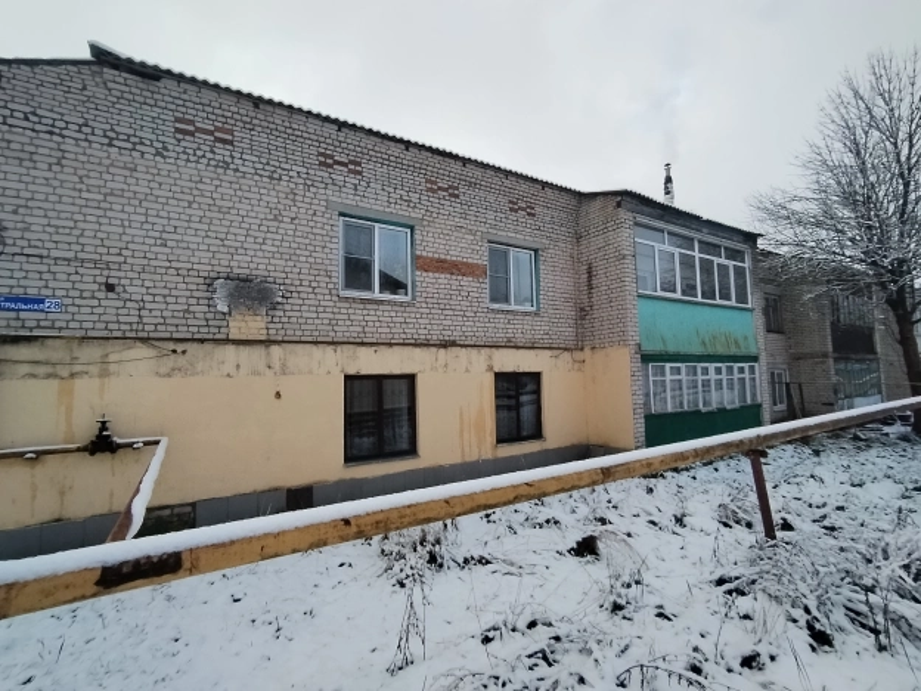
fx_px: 452
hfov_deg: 91.0
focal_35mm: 17
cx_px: 460
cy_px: 346
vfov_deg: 74.7
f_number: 2.2
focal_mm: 1.42
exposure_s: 1/954
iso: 100
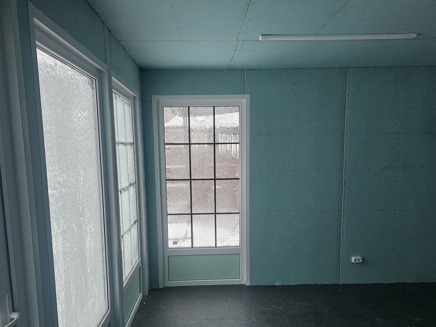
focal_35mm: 30
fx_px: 378
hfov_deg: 60.0
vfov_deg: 46.3
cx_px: 220
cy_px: 207
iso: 1000
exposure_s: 1/100
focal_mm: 6.3
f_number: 1.7
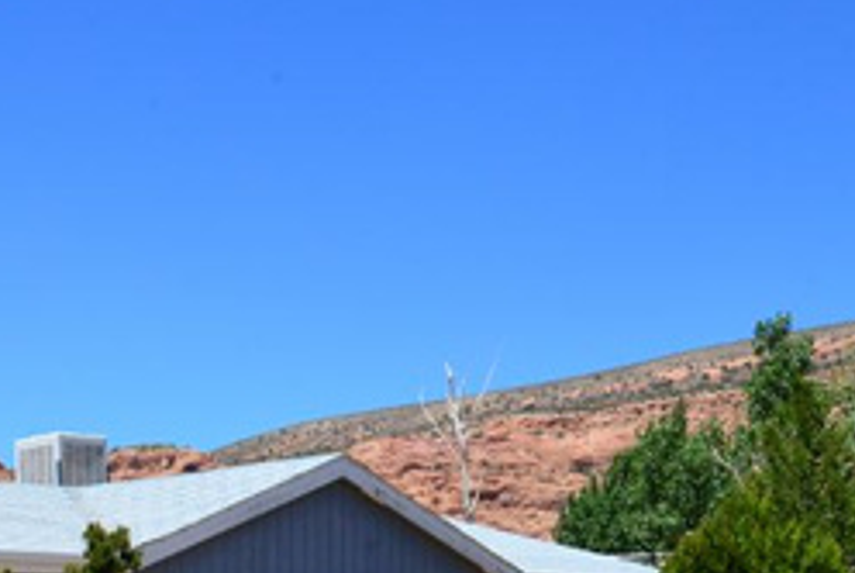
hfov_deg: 23.8
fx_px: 1902
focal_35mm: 80
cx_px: -76
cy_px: 659
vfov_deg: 16.5
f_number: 13
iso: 1000
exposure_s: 1/1000
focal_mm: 31
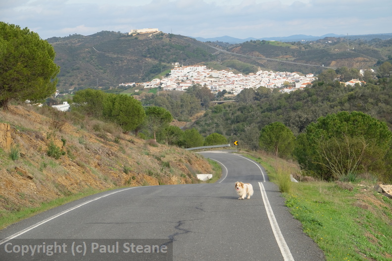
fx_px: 904
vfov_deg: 16.5
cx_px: 196
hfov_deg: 24.5
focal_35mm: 83
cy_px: 130
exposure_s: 1/220
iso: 400
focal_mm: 55
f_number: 8
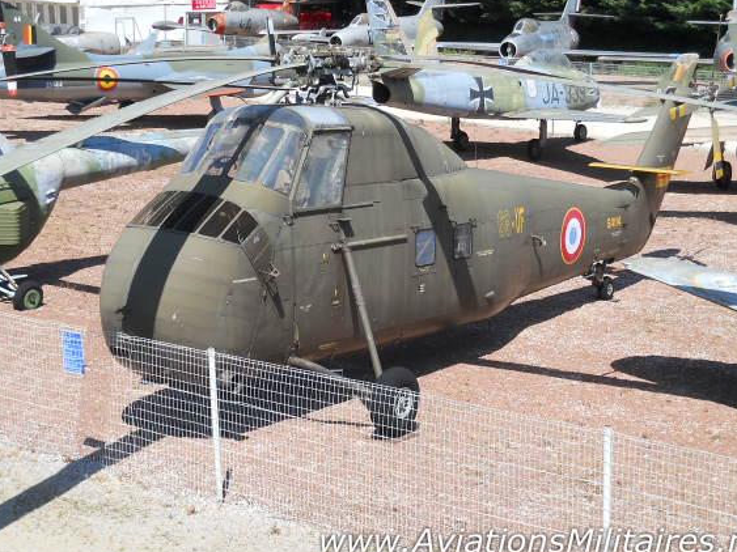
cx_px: 373
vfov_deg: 19.6
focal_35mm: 75
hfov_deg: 26.0
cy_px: 254
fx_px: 1596
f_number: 7.1
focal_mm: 10.84
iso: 80
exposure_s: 1/160
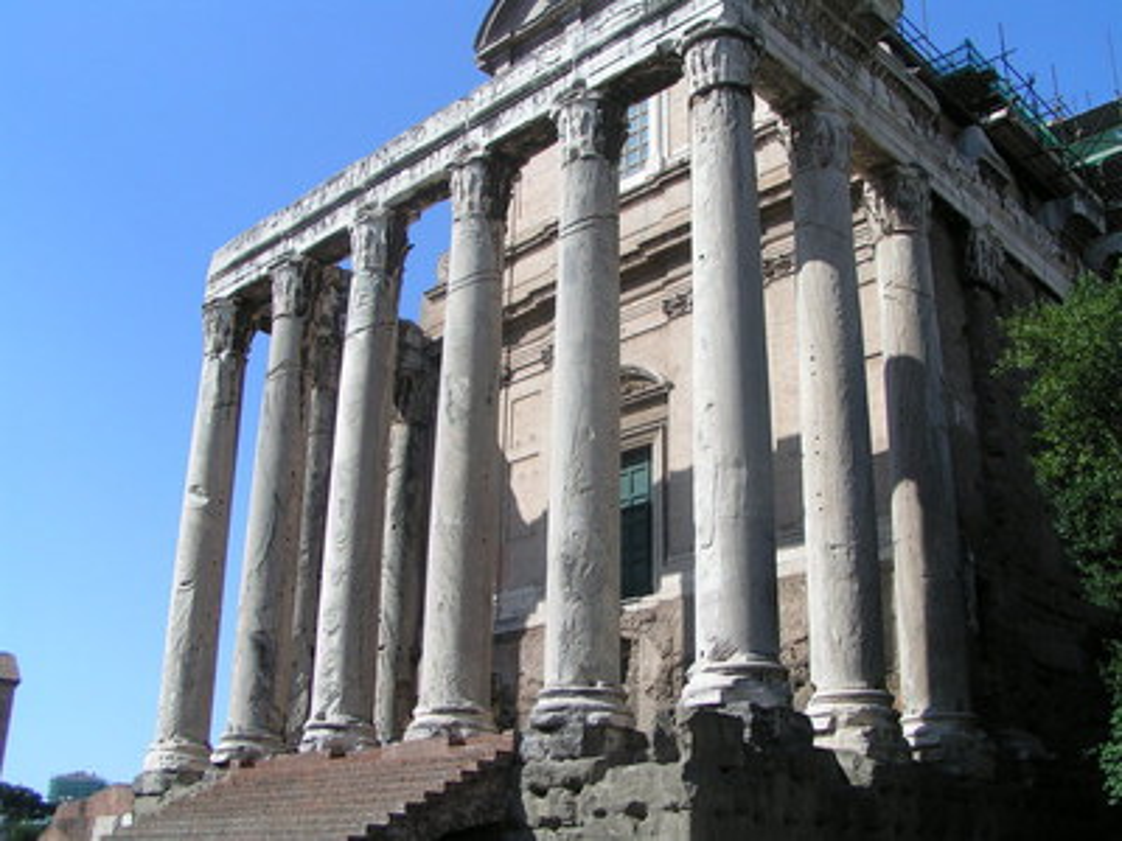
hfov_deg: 49.0
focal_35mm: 38
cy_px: 420
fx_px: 1232
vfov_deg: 37.7
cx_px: 561
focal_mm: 5.8
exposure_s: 1/400
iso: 50
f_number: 5.6
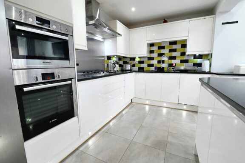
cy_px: 82
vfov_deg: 77.2
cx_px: 122
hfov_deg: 100.4
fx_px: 102
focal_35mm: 15
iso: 2000
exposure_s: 1/40
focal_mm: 15
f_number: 10
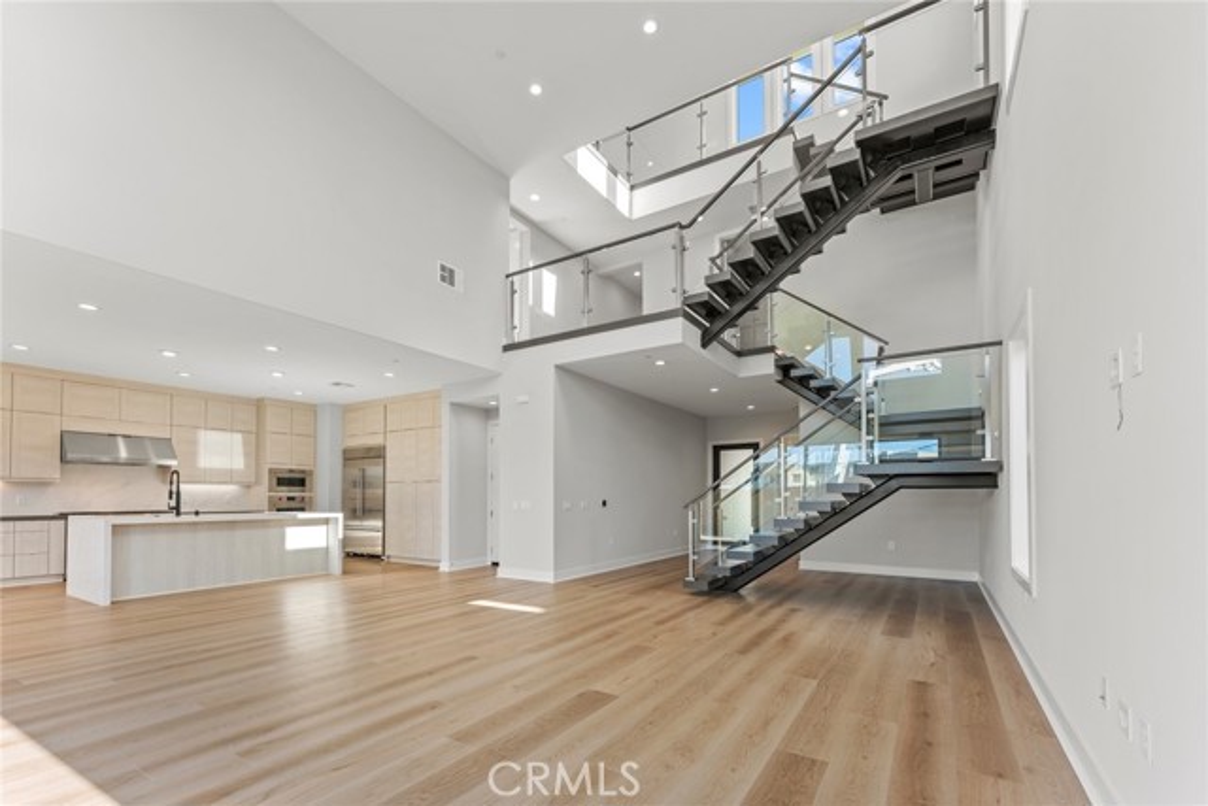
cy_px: 403
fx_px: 470
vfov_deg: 81.2
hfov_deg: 104.2
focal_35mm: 14
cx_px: 604
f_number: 6.3
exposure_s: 1/25
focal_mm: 14
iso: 250
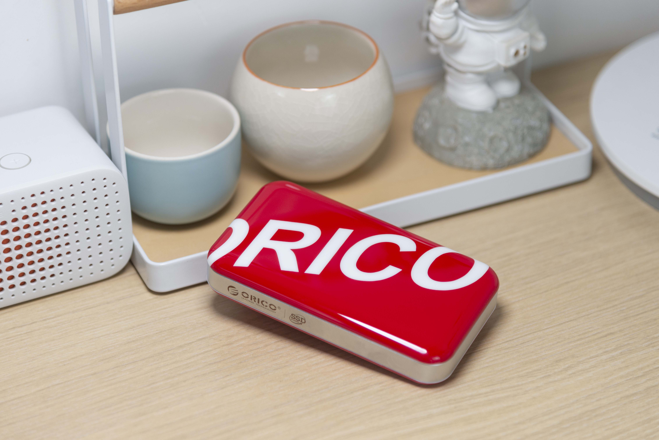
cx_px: 330
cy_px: 220
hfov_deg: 17.1
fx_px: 2197
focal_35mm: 120
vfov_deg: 11.4
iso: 500
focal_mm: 120
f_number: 4
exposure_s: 1/500
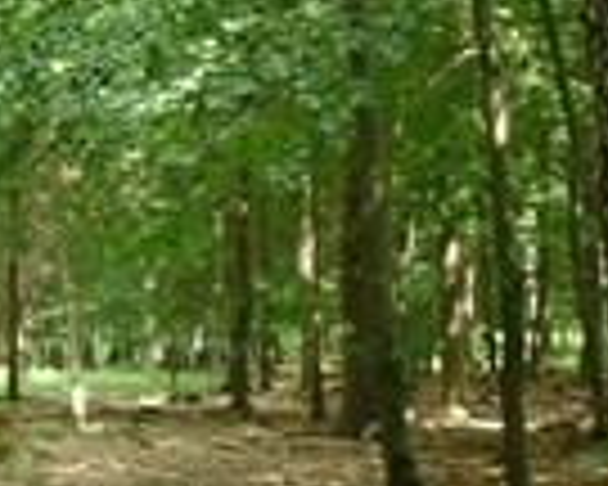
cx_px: -374
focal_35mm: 110
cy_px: 268
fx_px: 1979
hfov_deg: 15.7
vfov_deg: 14.0
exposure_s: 1/30
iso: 100
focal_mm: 5.5
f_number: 2.8
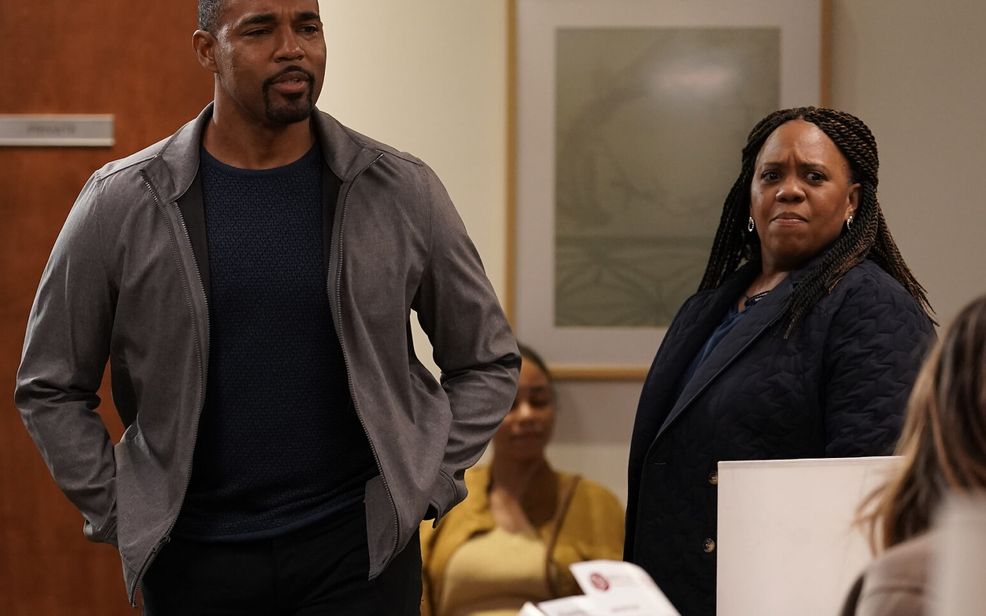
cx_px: 402
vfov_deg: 7.2
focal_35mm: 183
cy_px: 334
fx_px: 4917
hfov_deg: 11.4
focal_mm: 109
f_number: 2.8
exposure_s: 1/200
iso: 2500
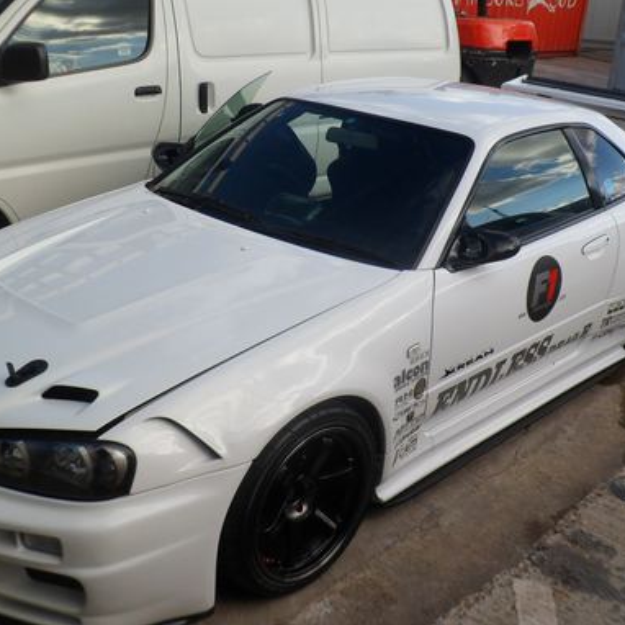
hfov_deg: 41.9
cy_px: 312
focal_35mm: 40
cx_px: 306
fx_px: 817
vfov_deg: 41.9
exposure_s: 1/500
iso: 80
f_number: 3.3
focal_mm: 4.9
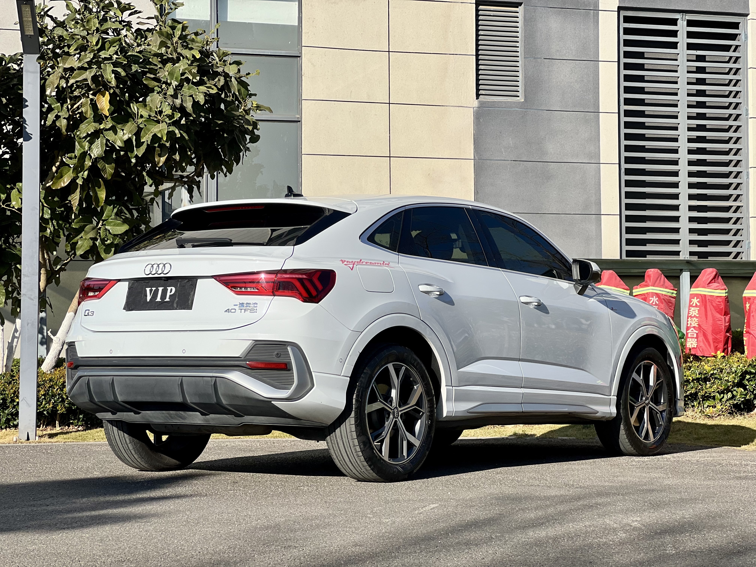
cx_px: 378
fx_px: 1682
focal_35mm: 77
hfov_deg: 25.3
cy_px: 284
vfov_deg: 19.1
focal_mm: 9
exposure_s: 1/995
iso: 32
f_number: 2.8
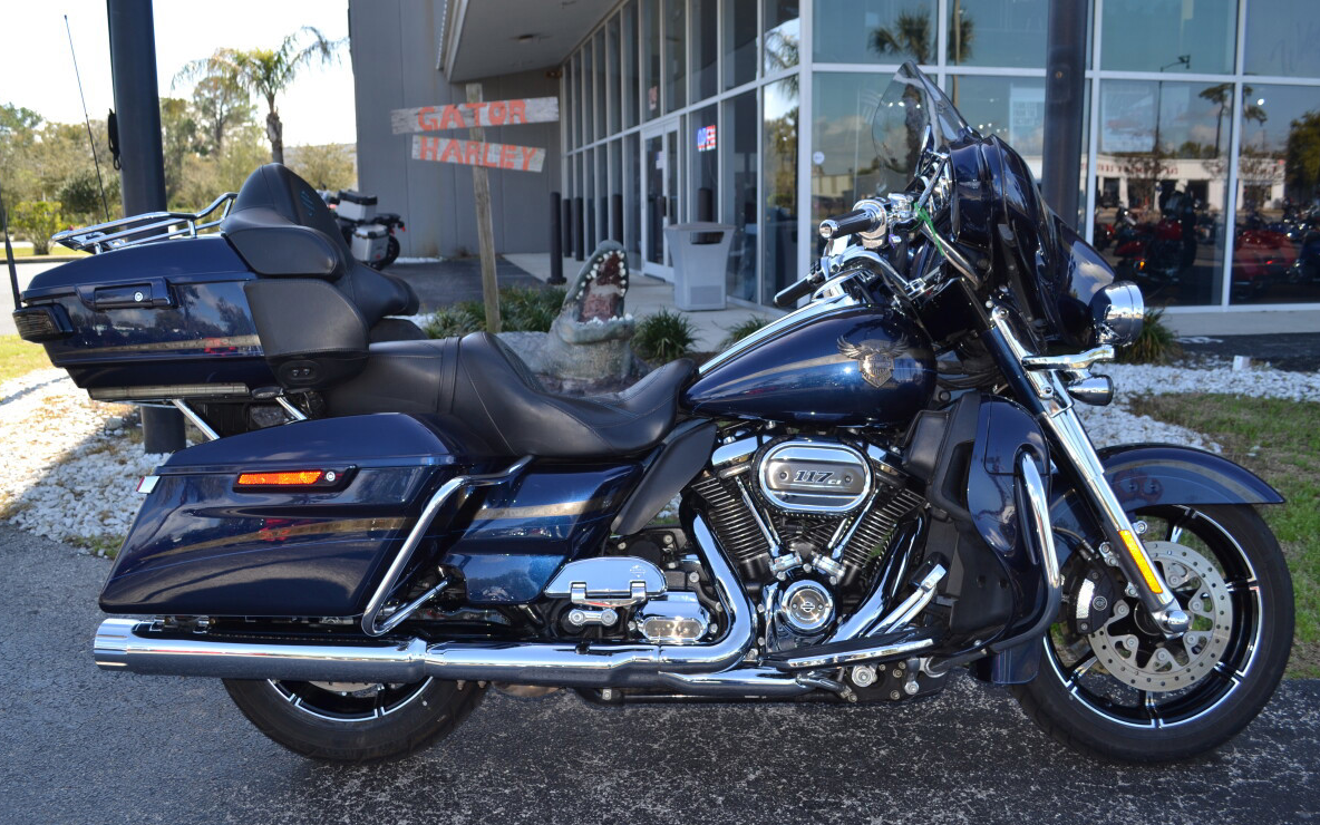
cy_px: 401
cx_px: 657
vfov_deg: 40.6
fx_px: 1115
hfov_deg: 61.2
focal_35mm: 31
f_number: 5
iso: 100
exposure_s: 1/200
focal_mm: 20
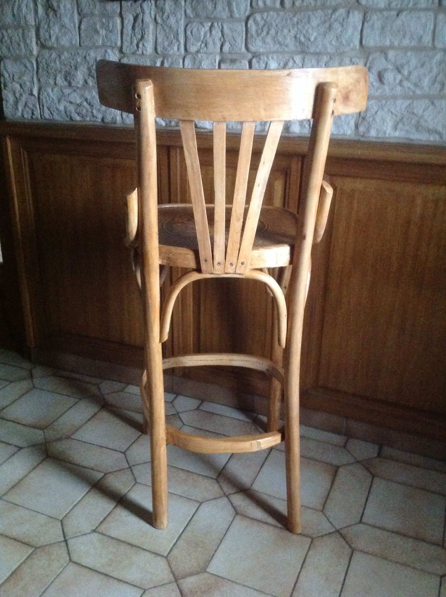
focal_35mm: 35
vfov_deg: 52.7
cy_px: 298
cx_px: 223
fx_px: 603
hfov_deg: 40.6
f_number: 2.4
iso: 800
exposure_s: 1/15
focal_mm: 4.28
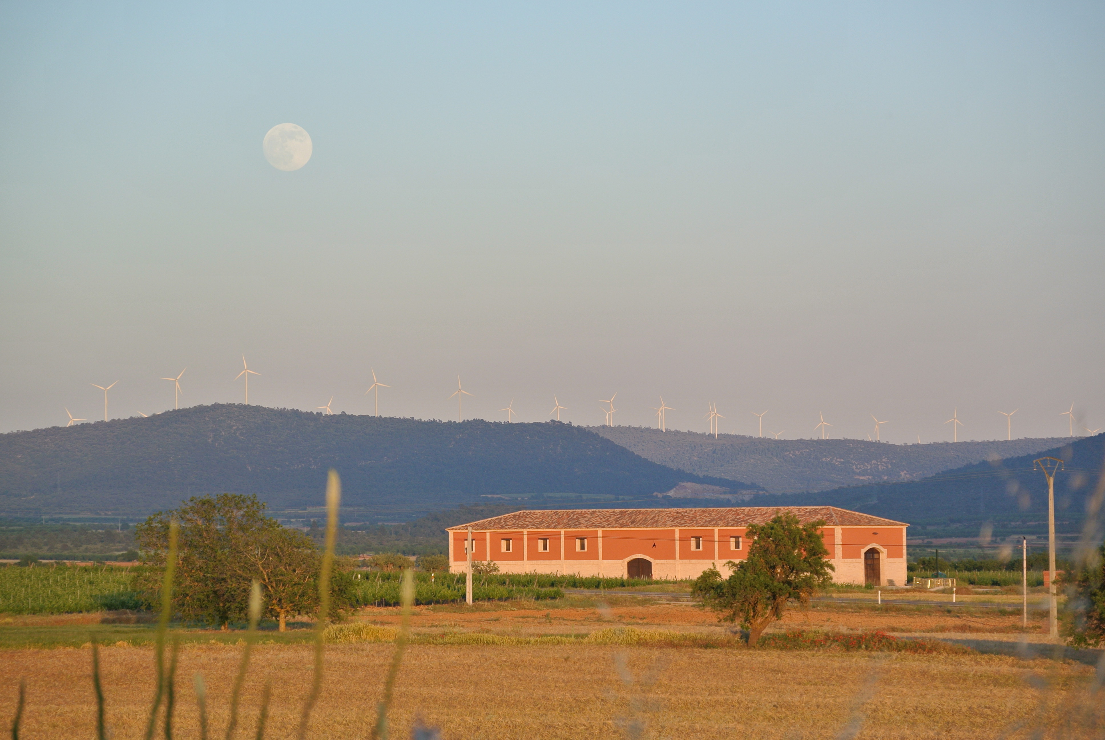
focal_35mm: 160
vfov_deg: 8.6
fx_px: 4917
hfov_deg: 12.8
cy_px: 370
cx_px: 552
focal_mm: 59.4
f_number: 4.5
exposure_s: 1/250
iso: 110
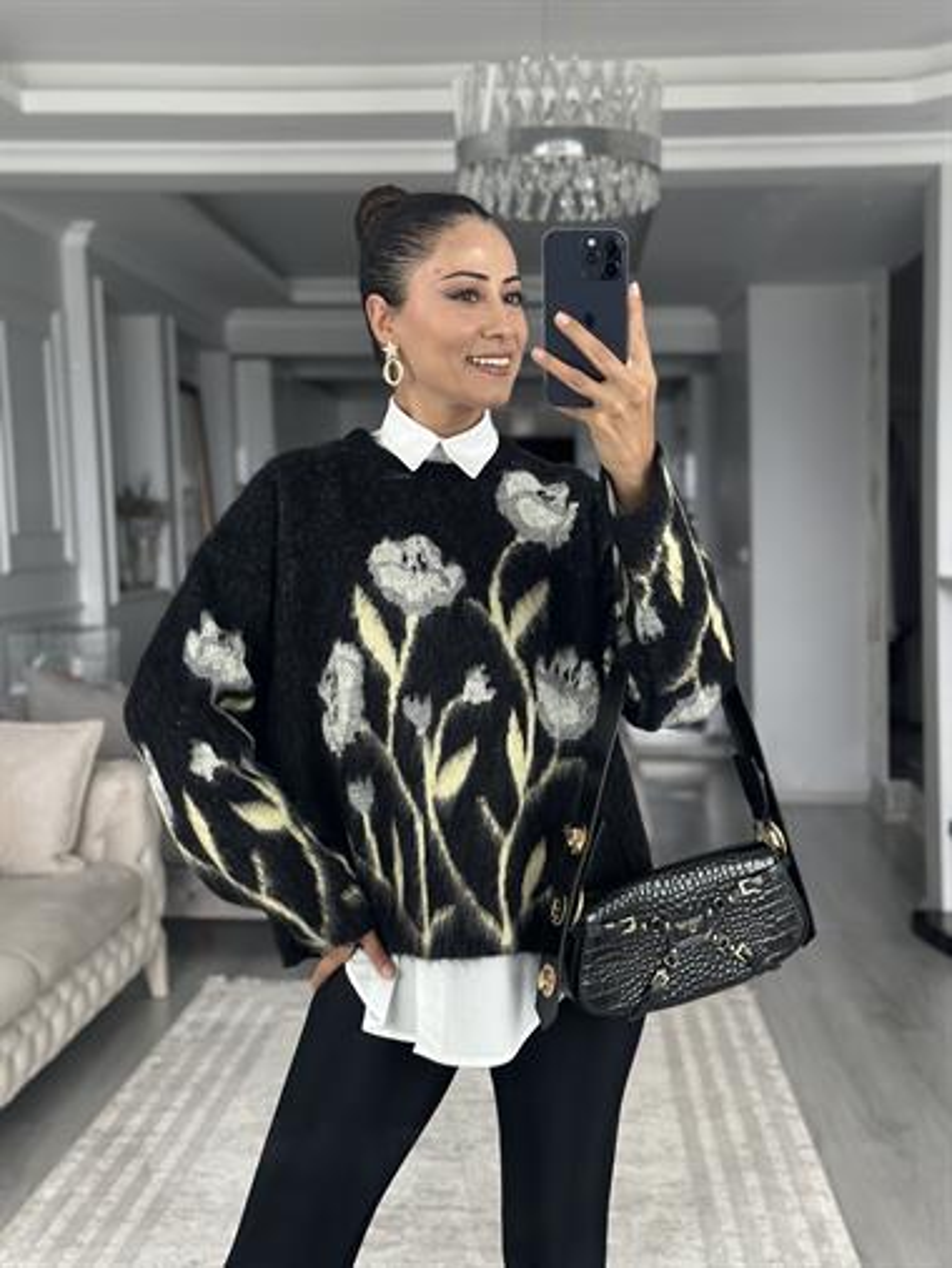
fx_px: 1759
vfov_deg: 39.6
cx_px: 476
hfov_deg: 30.3
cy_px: 634
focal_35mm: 48
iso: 250
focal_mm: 6.86
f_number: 1.78
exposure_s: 1/60
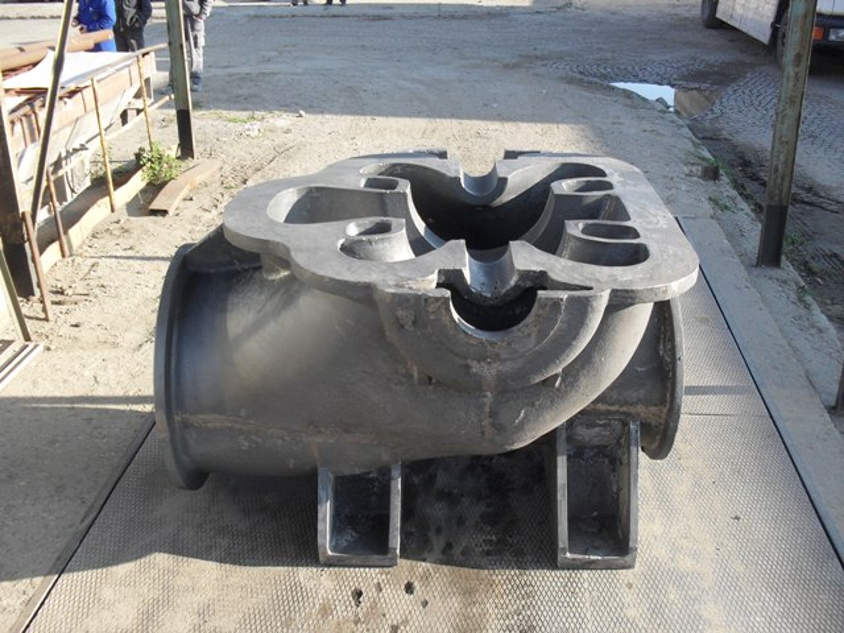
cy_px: 316
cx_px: 422
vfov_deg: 37.7
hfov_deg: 49.0
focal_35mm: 38
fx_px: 927
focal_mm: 6.3
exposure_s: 1/350
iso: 80
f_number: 2.8
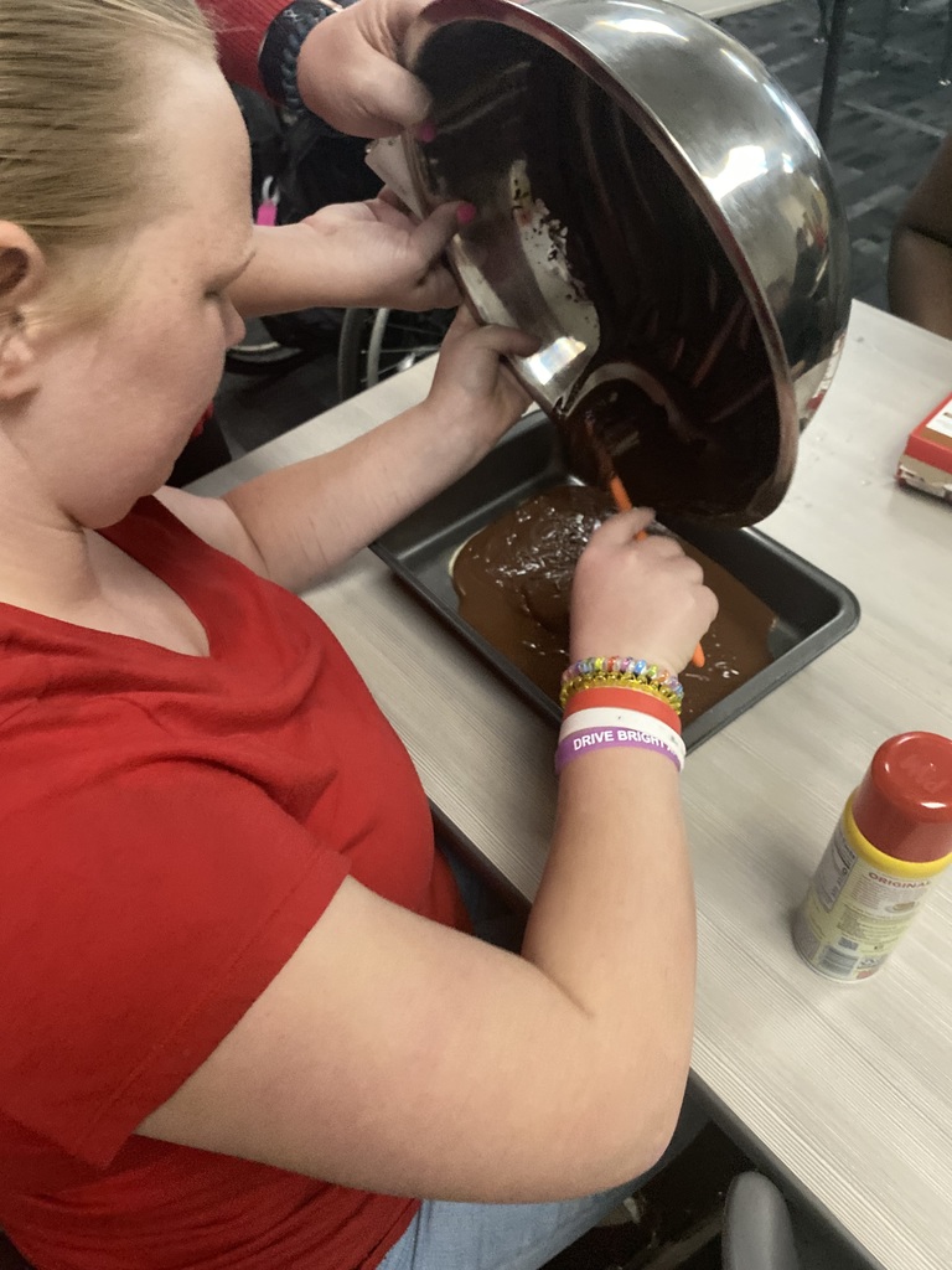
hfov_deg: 53.1
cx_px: 476
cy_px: 635
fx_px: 953
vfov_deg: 67.3
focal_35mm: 26
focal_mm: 4.25
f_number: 1.8
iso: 1000
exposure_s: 1/26
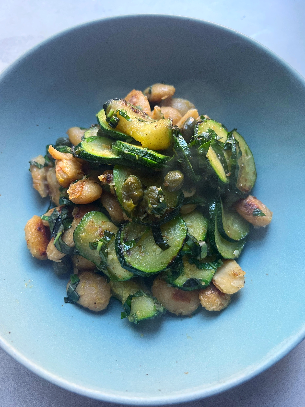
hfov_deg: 53.1
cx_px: 152
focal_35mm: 26
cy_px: 204
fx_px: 305
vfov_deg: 67.3
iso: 125
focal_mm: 5.7
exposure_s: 1/80
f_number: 1.5
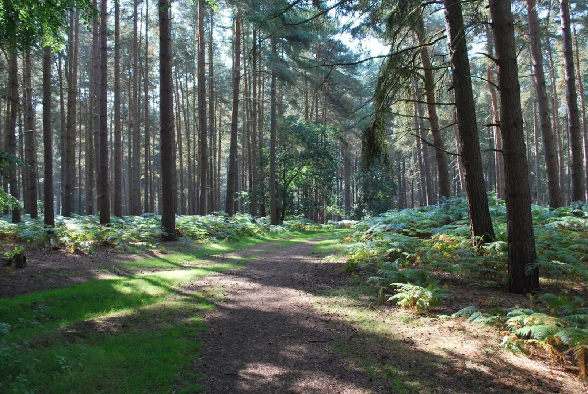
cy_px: 197
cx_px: 294
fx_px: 540
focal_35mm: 33
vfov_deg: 40.1
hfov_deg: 57.1
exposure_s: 1/125
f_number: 6.3
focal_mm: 22
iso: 400
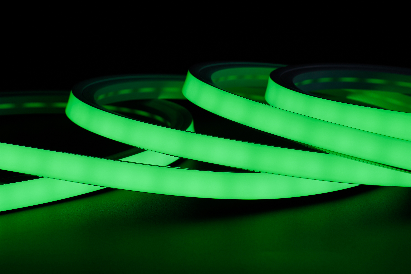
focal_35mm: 78
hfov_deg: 26.0
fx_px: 890
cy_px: 72
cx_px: 208
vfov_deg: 17.4
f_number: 8
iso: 50
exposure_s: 1/160
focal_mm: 47
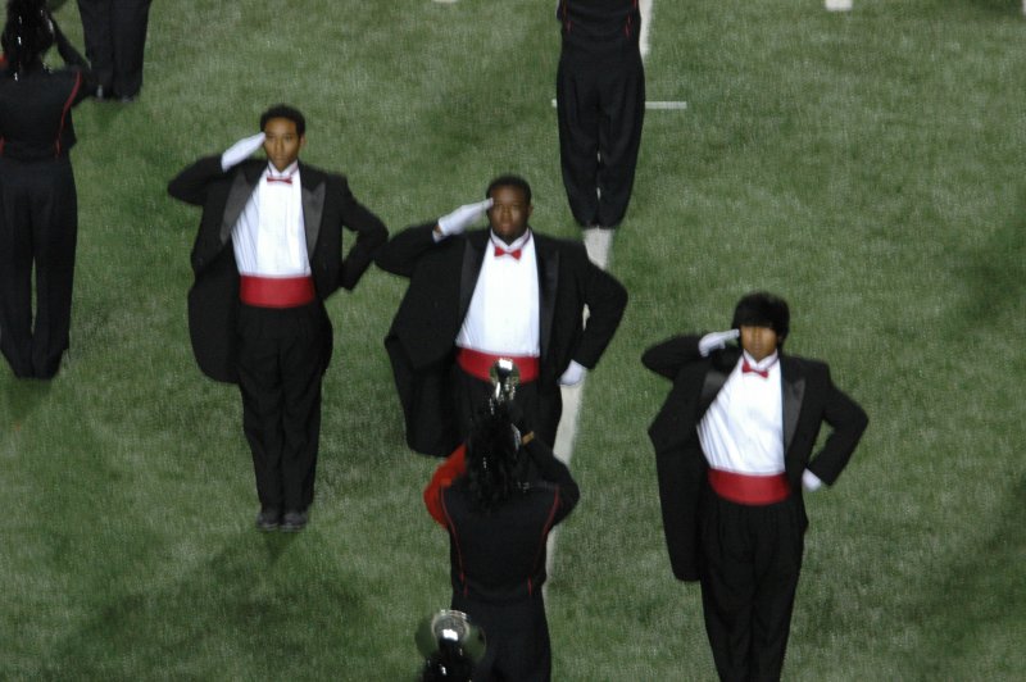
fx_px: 11533
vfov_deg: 3.4
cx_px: 513
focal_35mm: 405
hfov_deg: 5.1
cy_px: 341
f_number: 5.6
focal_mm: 270
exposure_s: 1/60
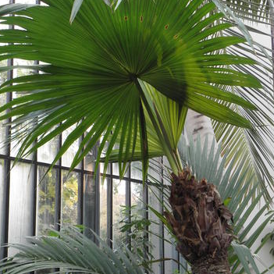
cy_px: 148
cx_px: 126
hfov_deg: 24.3
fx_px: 636
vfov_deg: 24.3
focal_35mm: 71
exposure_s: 1/20
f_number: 3.3
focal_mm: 7.87
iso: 125
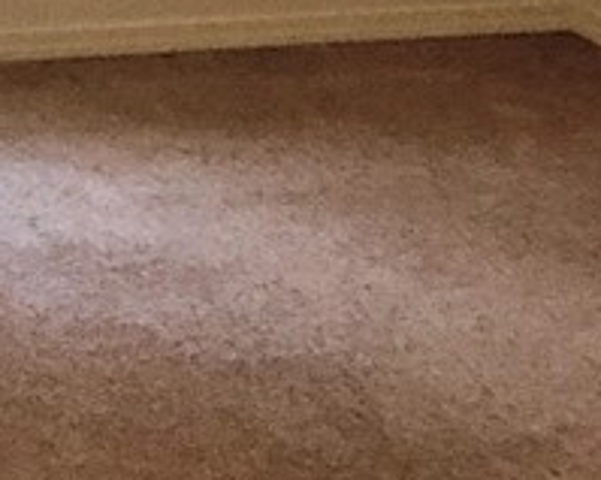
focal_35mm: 146
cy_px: -371
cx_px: -302
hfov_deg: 12.5
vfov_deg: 10.0
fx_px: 2596
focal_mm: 4.15
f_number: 2.2
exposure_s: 1/30
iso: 200
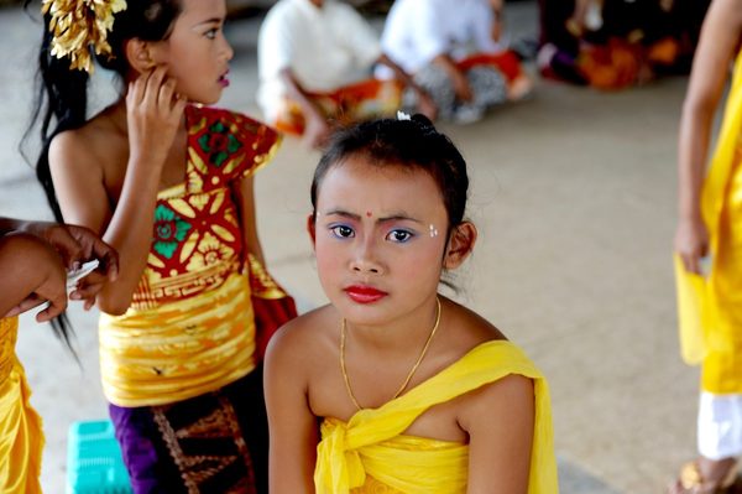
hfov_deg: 28.9
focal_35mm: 70
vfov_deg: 19.4
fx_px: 1442
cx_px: 371
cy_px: 247
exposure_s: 1/60
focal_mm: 70
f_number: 4
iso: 200
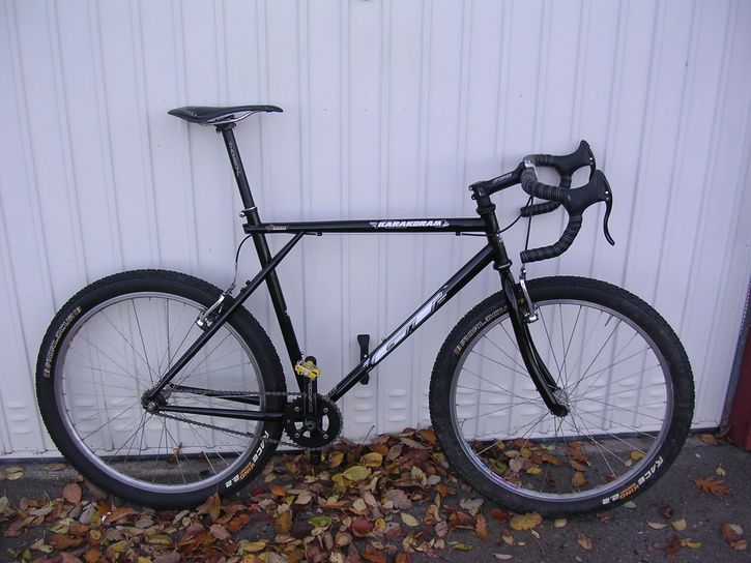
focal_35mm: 38
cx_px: 376
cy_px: 282
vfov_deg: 37.7
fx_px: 825
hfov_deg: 49.0
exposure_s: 1/68.3
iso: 100
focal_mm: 5.8
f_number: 2.8
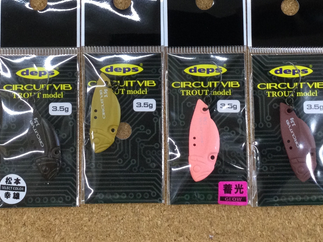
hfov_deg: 25.9
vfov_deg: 18.8
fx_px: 700
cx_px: 131
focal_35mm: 75
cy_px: -28
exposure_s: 1/30
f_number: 2.4
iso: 32
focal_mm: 3.3
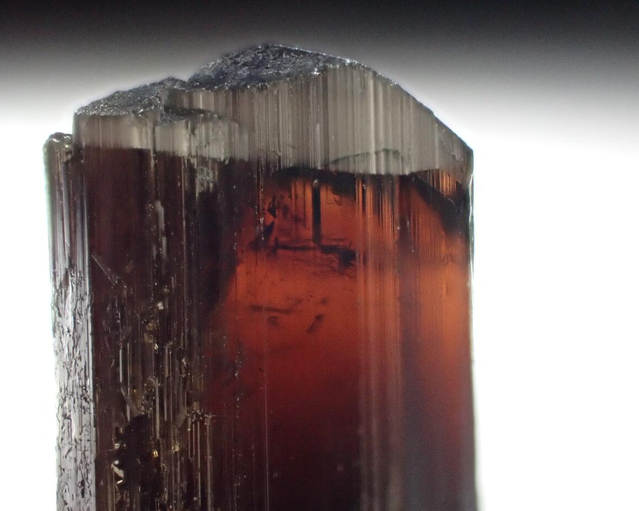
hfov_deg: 31.0
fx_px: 1154
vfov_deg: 25.0
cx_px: 305
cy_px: 257
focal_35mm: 61
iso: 800
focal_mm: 10.35
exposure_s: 1/100
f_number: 5
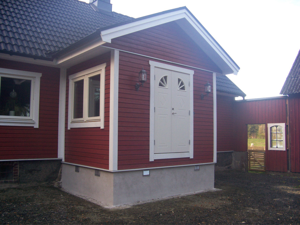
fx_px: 295
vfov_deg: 41.8
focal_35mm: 34
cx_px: 150
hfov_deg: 54.0
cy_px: 112
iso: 80
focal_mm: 5.6
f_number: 2.7
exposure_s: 1/178
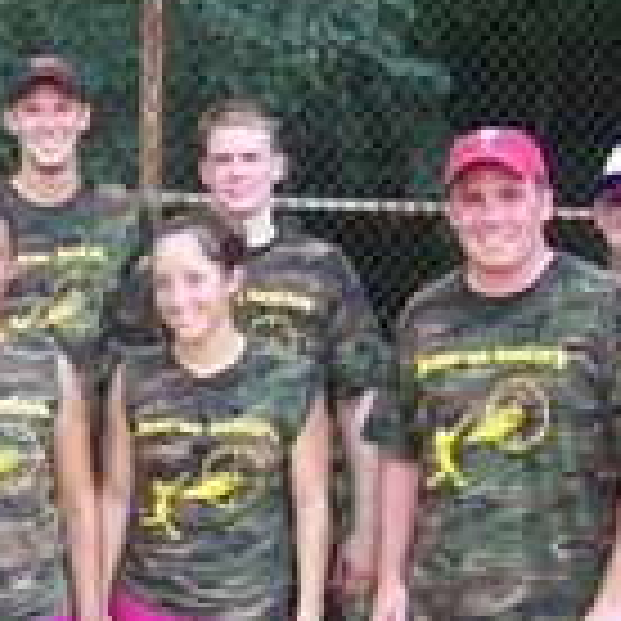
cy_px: 340
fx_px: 1827
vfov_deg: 19.3
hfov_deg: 18.8
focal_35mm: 90
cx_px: -2
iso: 64
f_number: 2.8
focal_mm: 5.85
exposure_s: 1/60
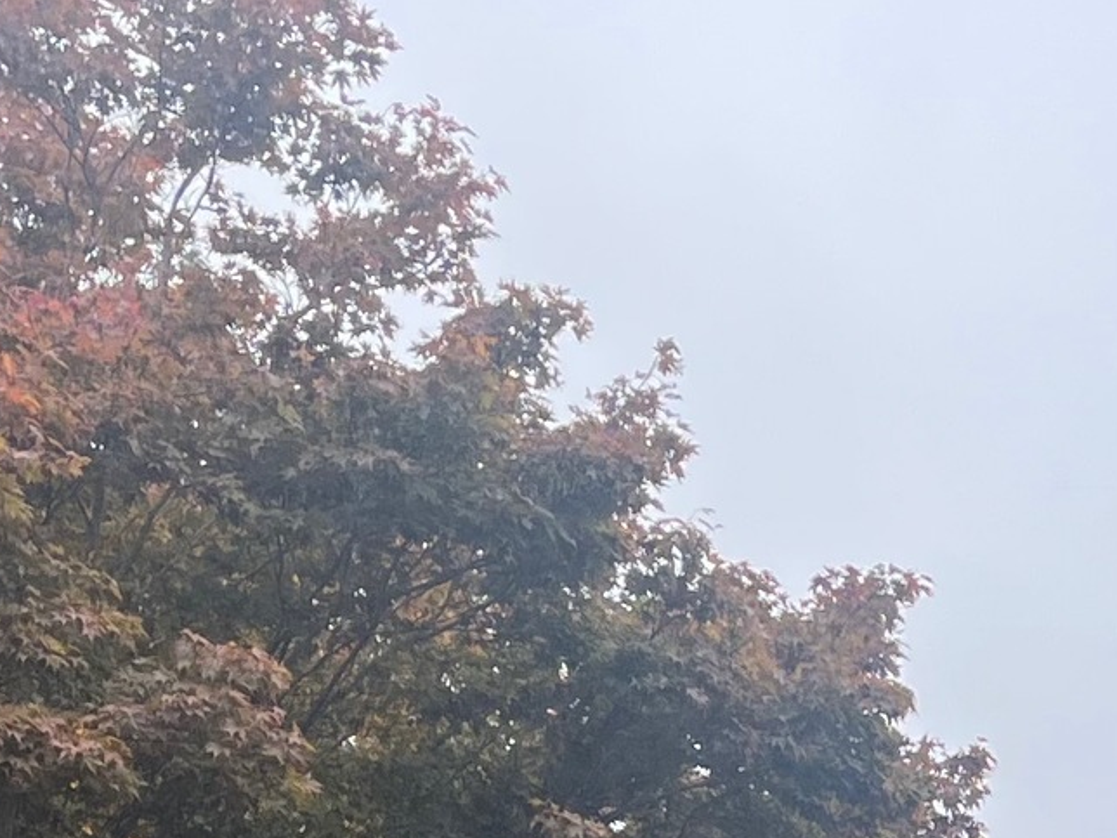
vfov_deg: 10.7
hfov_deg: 15.3
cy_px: 1803
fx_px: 4001
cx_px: 1389
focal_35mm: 124
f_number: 1.6
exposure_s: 1/337
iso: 50
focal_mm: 5.1
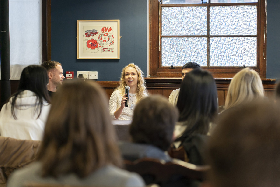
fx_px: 817
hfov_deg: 19.5
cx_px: 140
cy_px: 94
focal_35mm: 105
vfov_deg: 13.0
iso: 1250
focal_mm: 105
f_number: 4
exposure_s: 1/125
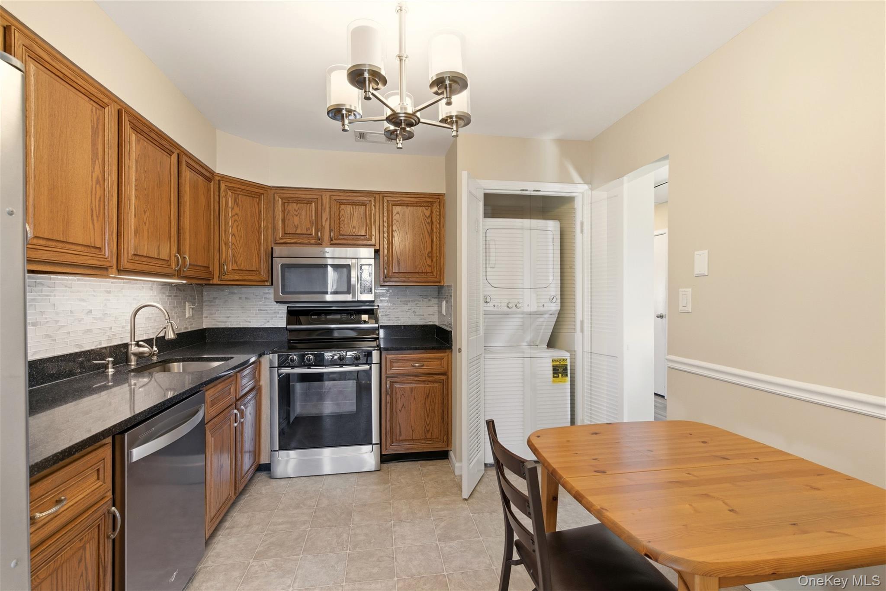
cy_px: 296
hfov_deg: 96.7
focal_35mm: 16
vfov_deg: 73.7
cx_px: 443
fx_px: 394
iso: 250
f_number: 9
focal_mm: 16
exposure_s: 1/25
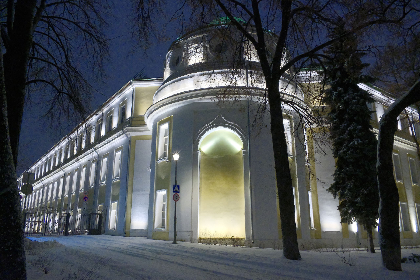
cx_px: 210
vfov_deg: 47.9
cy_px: 140
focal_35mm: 27
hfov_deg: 67.4
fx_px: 315
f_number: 7.1
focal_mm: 18
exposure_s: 1/85
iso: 12800
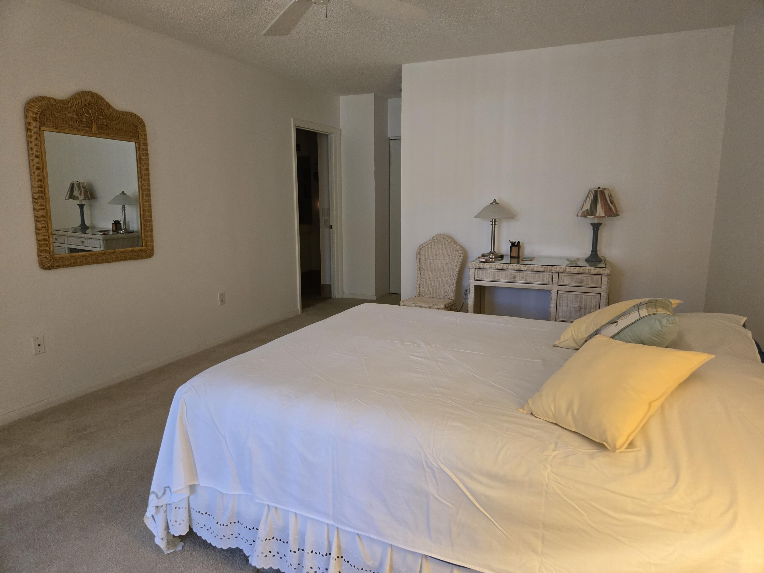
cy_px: 286
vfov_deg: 58.9
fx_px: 508
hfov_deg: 73.9
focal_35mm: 23
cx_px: 382
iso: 640
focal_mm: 5.4
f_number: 1.8
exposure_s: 1/120
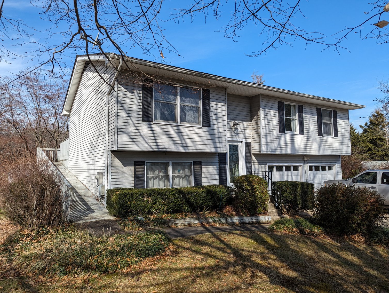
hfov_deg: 71.5
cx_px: 194
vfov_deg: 56.9
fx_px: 270
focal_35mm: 24
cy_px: 146
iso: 47
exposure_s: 1/1919
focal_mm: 6.81
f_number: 1.85
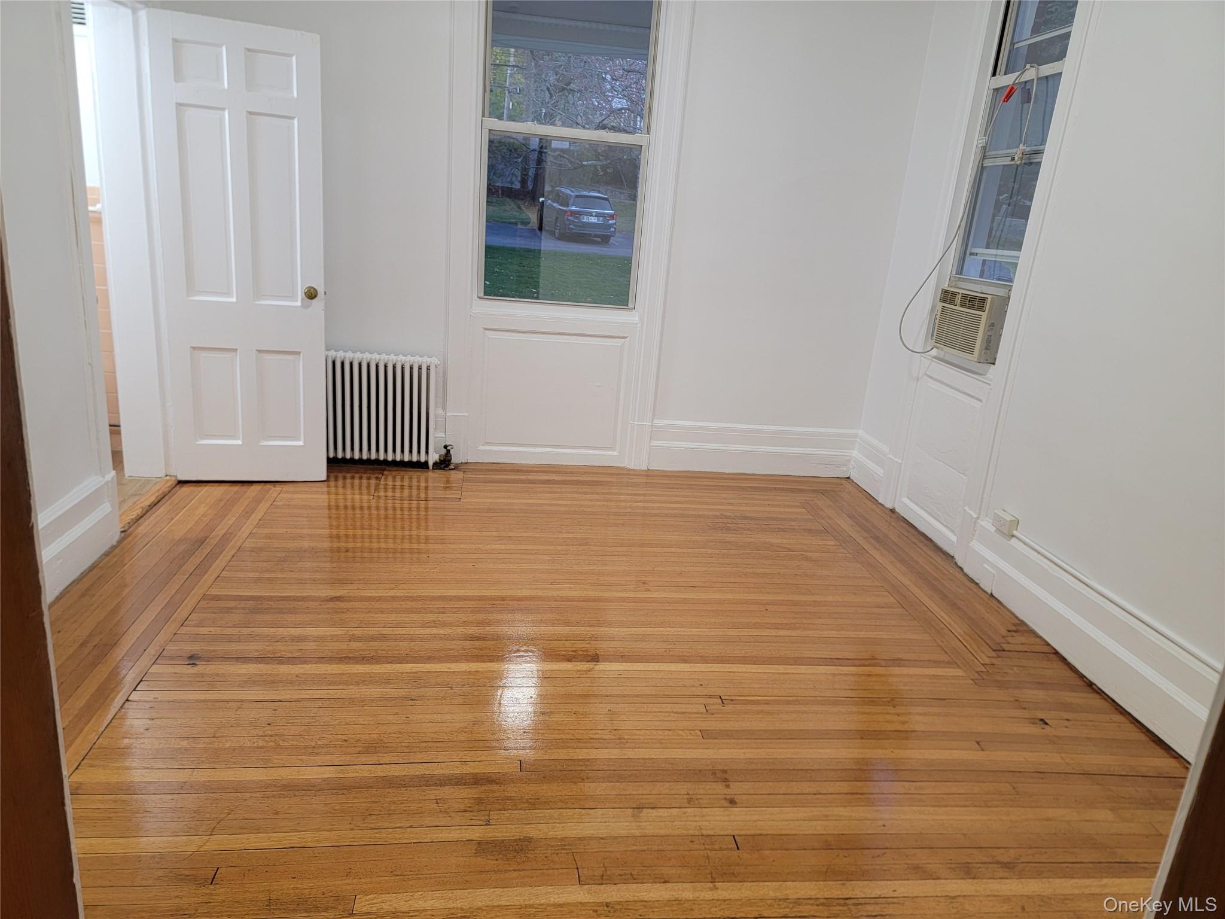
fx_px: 849
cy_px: 460
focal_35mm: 24
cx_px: 612
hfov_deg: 71.6
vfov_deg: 56.8
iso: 200
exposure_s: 1/40
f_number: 1.8
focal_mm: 6.7
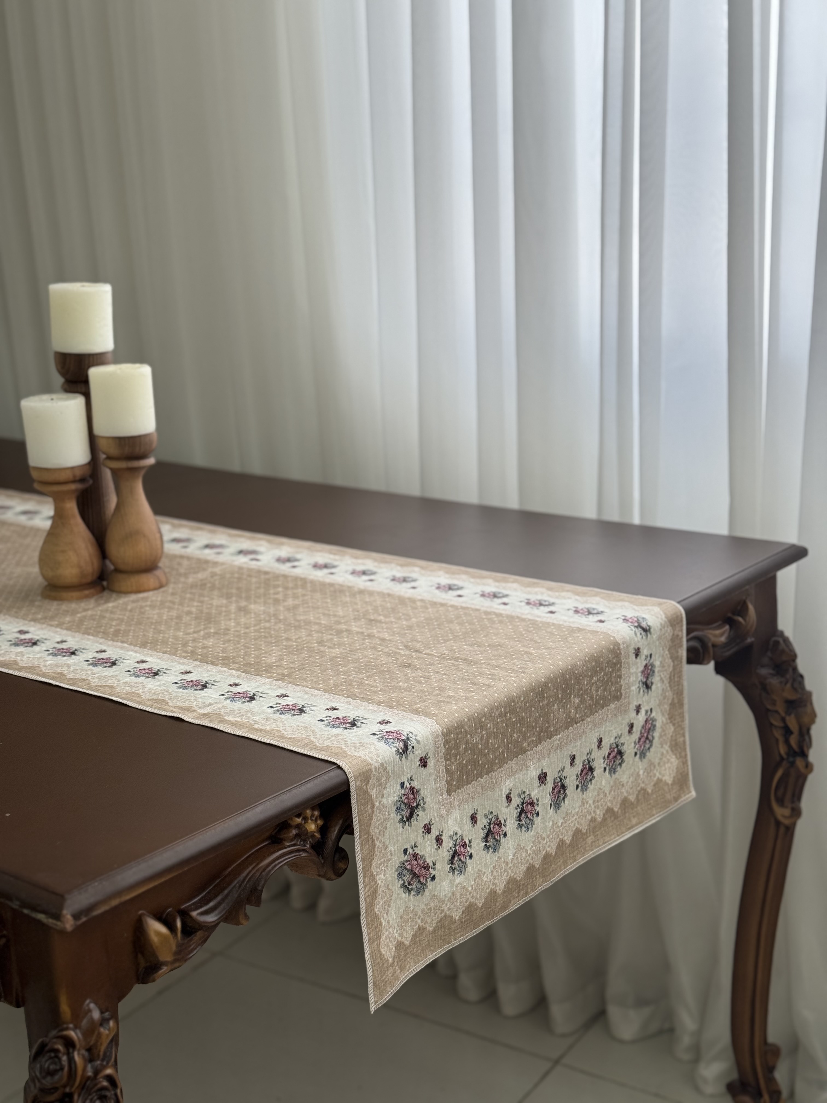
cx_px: 414
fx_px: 1529
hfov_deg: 30.3
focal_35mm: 48
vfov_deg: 39.7
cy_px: 552
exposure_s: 1/100
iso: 80
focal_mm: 6.76
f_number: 1.78
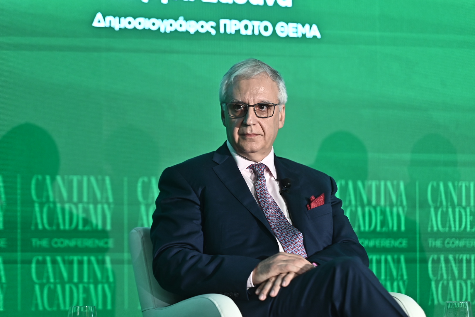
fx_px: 2111
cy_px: 158
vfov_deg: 8.6
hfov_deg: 12.8
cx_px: 238
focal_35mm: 160
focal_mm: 160
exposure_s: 1/125
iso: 1250
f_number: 2.8
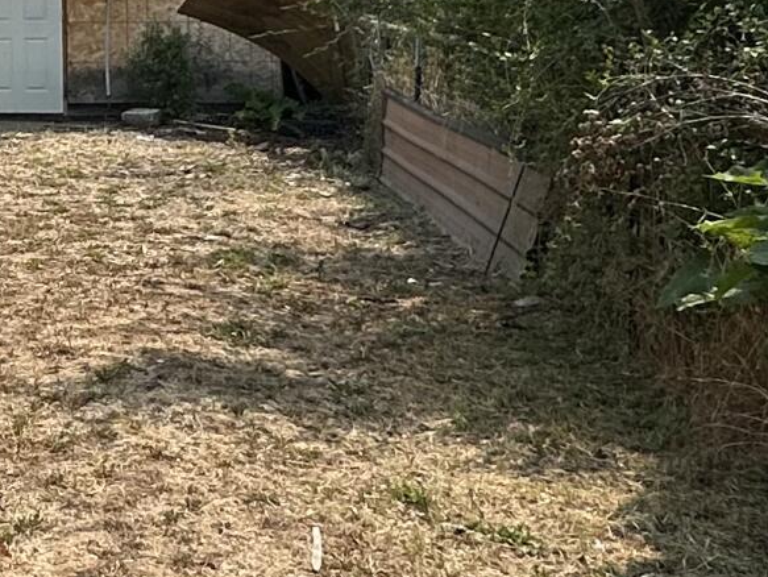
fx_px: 1598
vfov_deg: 19.6
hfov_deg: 24.2
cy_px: -51
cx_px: -183
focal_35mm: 72
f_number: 2.2
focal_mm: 2.22
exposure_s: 1/1984
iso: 40
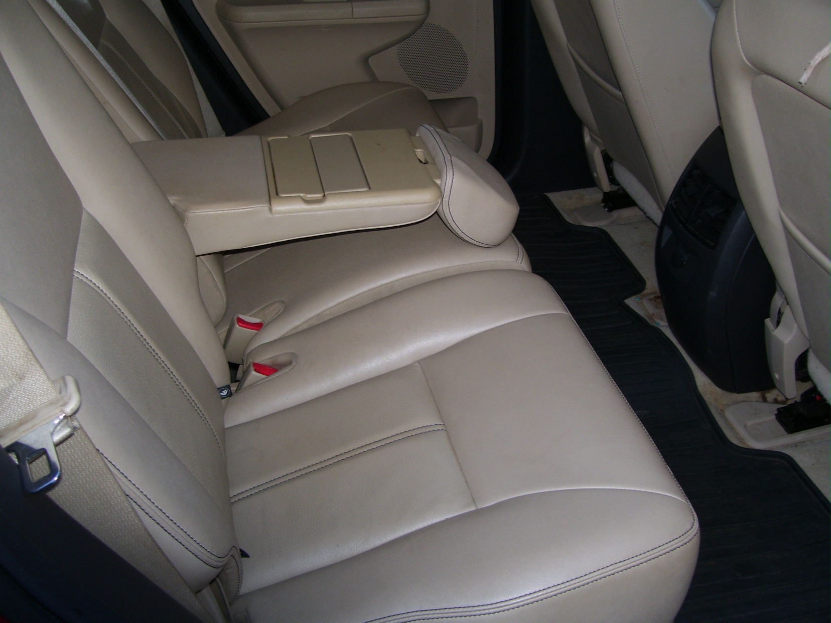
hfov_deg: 50.1
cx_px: 416
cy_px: 312
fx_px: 888
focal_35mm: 37
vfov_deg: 38.7
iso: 80
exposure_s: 1/60
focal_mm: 6
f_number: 2.7
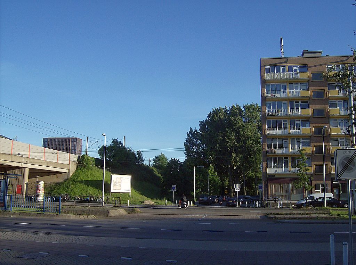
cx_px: 178
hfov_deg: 51.5
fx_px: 369
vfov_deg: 39.5
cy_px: 132
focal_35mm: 36
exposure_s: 1/497
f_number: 4.7
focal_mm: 6
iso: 100
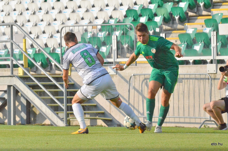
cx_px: 114
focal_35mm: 300
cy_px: 76
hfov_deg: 6.9
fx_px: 1896
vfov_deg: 4.6
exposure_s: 1/8000
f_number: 11
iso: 6400
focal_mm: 200
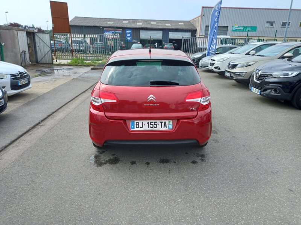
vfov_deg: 54.9
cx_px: 150
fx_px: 217
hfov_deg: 69.4
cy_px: 112
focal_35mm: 25
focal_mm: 4.6
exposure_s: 1/364
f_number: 2
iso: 25
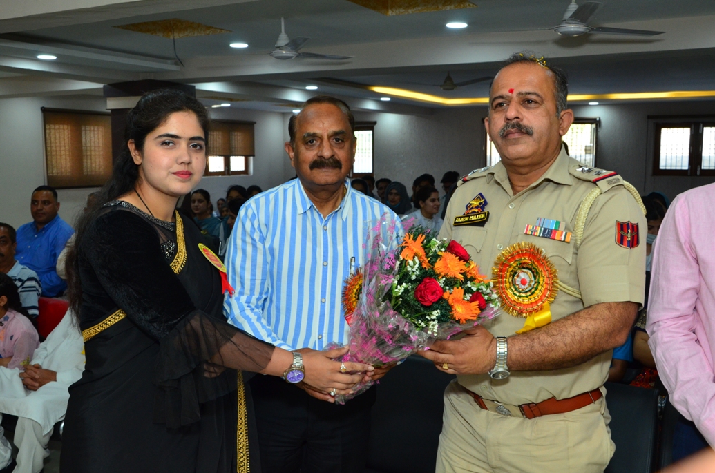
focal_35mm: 38
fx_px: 743
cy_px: 236
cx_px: 358
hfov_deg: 51.4
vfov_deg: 35.3
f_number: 7.1
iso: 1000
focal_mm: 25
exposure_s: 1/125
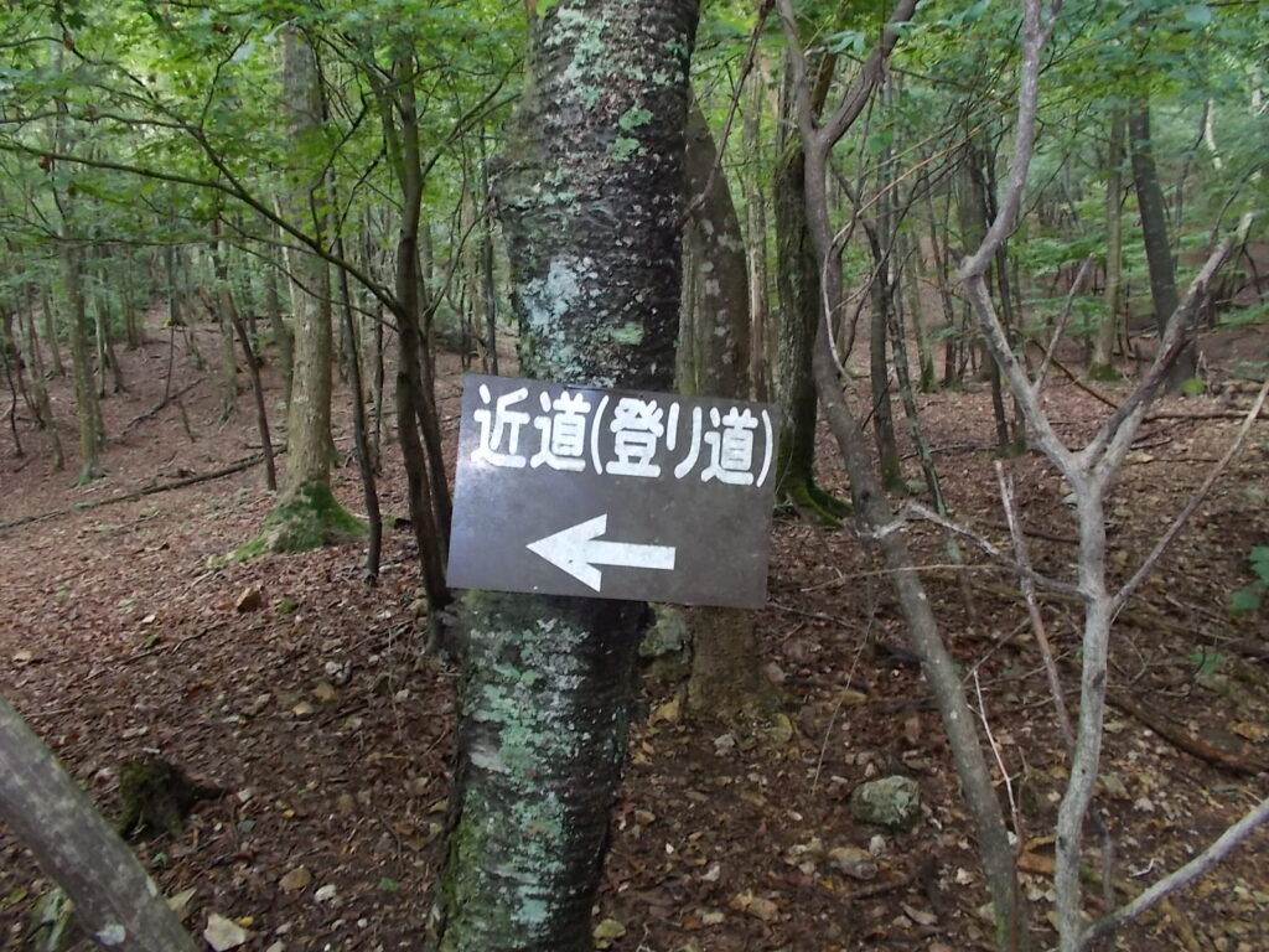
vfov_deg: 53.1
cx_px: 634
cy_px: 476
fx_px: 953
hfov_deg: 67.3
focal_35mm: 26
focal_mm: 4.6
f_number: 3.2
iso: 200
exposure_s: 1/25
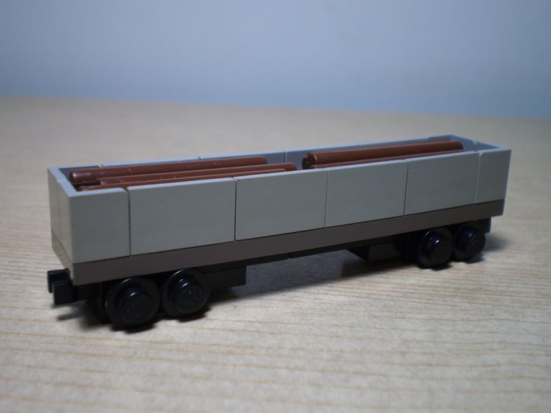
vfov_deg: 34.3
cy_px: 206
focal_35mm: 42
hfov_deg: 44.8
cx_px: 276
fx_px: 669
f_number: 3.5
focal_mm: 7.4
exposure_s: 1/30
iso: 125
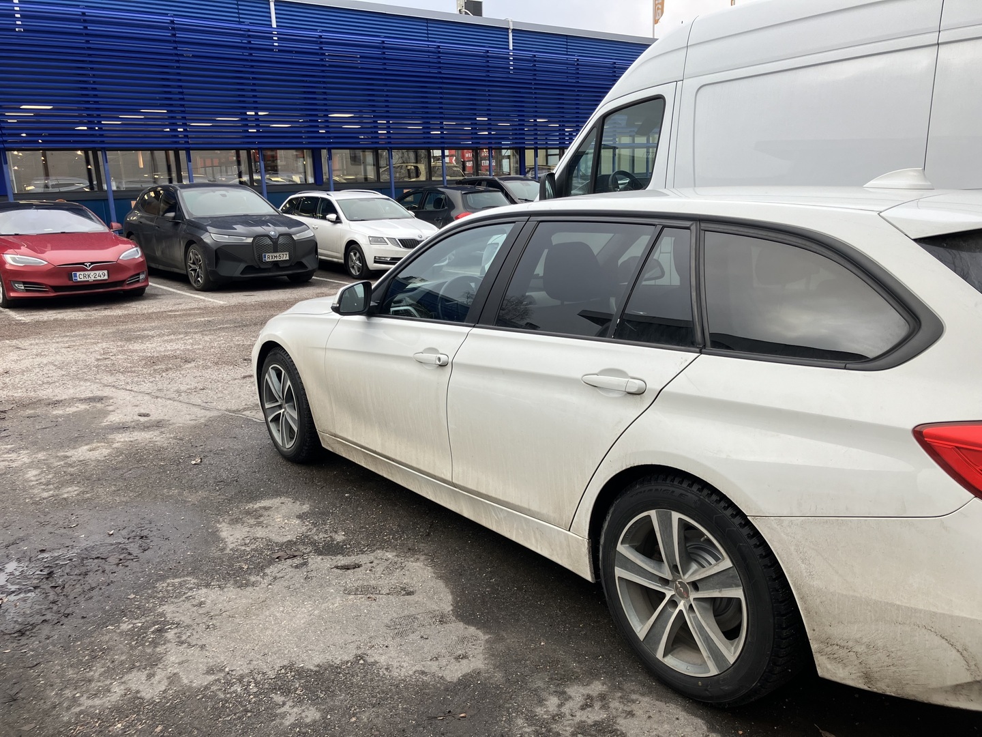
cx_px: 491
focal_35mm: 28
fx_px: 794
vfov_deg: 49.7
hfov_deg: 63.4
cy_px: 368
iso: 25
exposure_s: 1/126
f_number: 1.8
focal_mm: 3.99
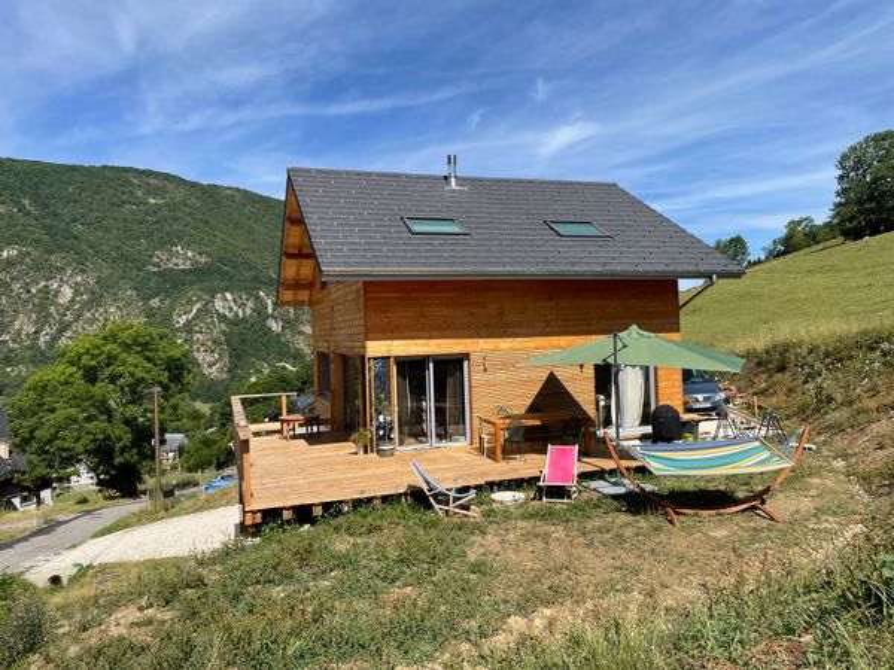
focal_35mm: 26
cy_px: 335
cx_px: 447
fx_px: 671
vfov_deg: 53.1
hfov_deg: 67.3
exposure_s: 1/3509
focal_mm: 4.2
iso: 32
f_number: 1.6
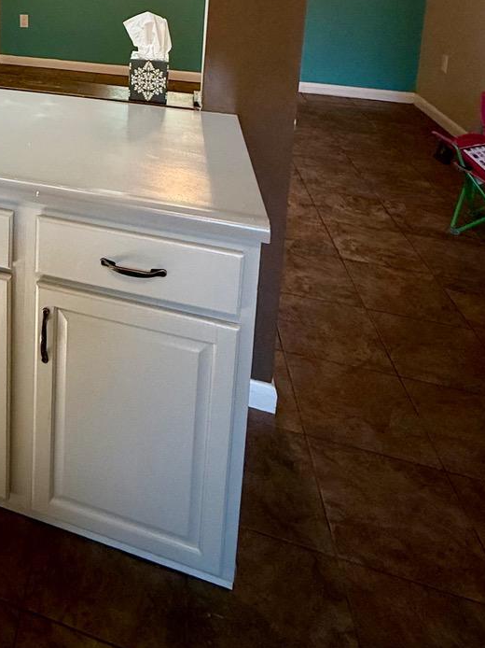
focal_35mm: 31
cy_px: 0
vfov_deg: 48.2
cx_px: -27
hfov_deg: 38.8
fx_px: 579
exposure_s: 1/120
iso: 250
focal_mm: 2.22
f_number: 2.2
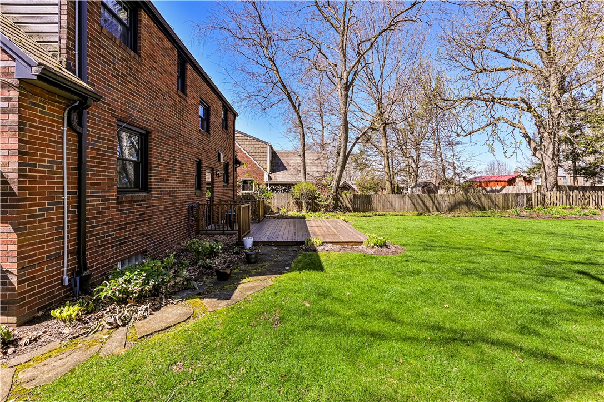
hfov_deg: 104.3
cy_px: 201
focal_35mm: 14
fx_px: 235
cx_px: 302
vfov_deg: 81.1
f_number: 8
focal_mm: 14
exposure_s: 1/100
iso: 100
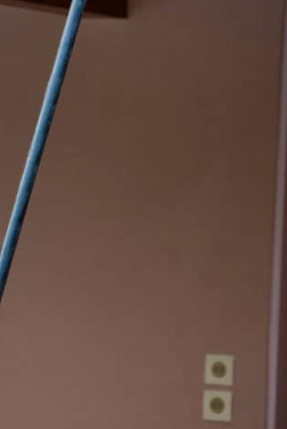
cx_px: -27
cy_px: -2
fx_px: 4871
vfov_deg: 5.0
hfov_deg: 3.4
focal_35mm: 408
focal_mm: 185
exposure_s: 1/400
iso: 500
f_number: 3.5
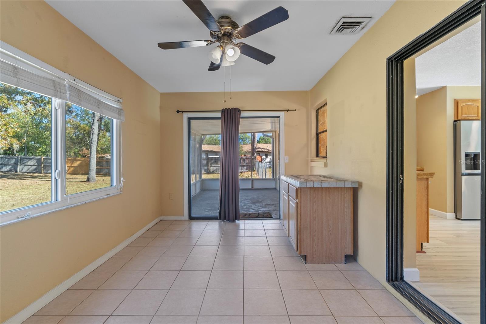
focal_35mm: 16
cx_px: 243
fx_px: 216
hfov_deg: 96.7
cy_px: 162
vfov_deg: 73.8
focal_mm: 16
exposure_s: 1
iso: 250
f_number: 8
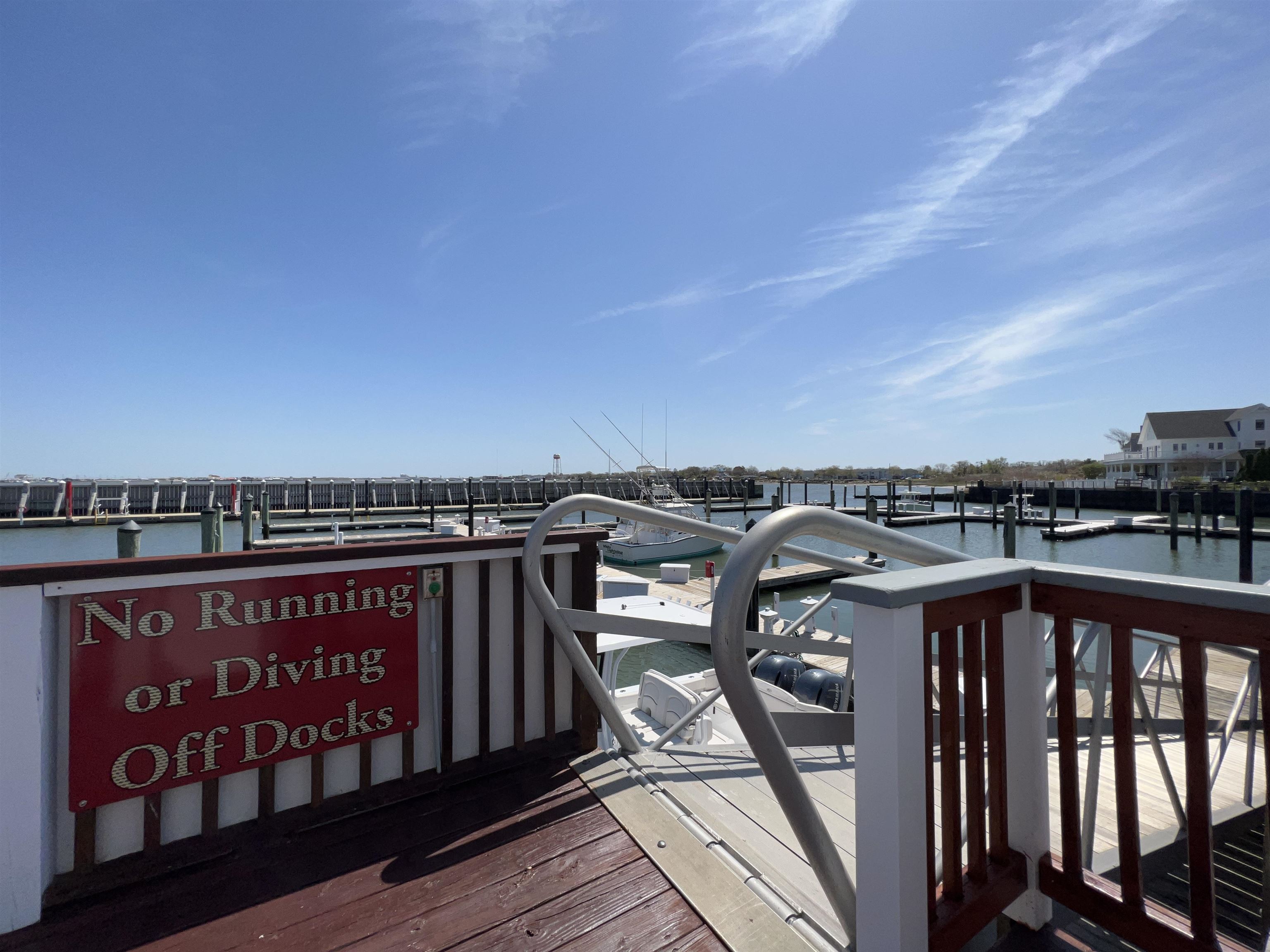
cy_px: 476
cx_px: 635
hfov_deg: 106.2
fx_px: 477
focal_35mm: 13
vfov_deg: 89.9
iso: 32
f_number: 1.8
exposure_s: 1/3311
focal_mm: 1.57
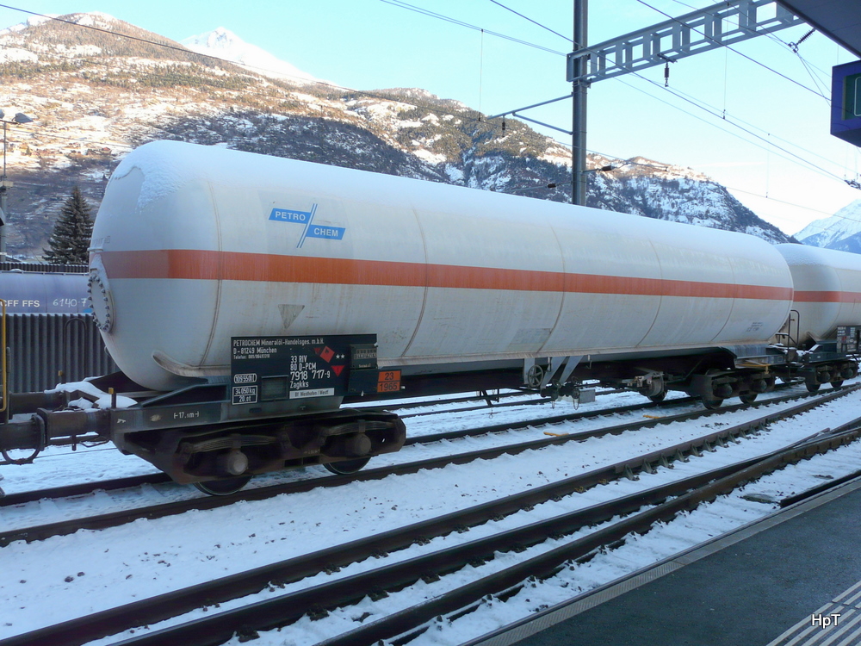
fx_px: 696
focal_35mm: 28
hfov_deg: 63.4
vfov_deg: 49.7
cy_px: 323
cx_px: 430
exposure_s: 1/160
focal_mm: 4.6
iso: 100
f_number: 4
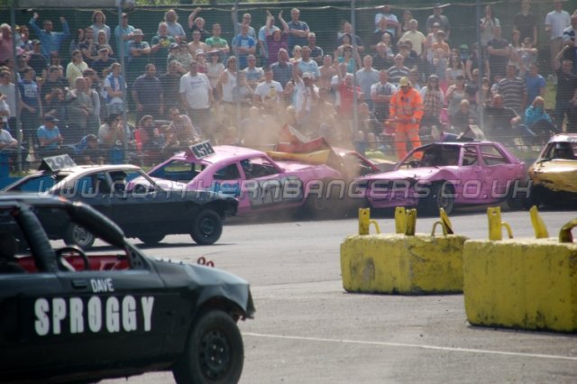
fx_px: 4806
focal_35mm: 300
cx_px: 288
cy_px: 192
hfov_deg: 6.9
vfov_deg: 4.6
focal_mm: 200
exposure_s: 1/1000
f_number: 6.3
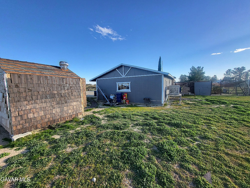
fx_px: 94
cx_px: 125
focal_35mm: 13
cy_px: 94
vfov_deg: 89.9
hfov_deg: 106.2
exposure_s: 1/496
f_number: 2.2
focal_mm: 1.74
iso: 32
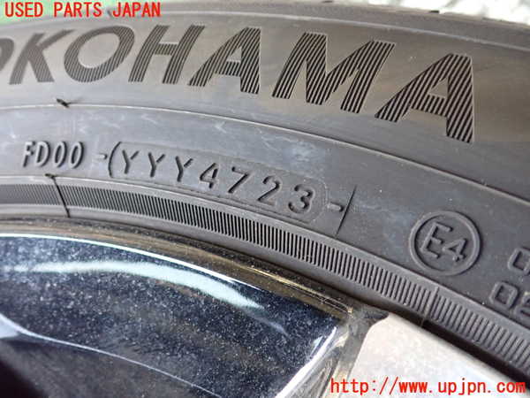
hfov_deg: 60.0
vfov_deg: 46.8
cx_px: 265
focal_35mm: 30
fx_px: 459
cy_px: 199
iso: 1000
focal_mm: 5.4
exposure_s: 1/80
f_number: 2.3
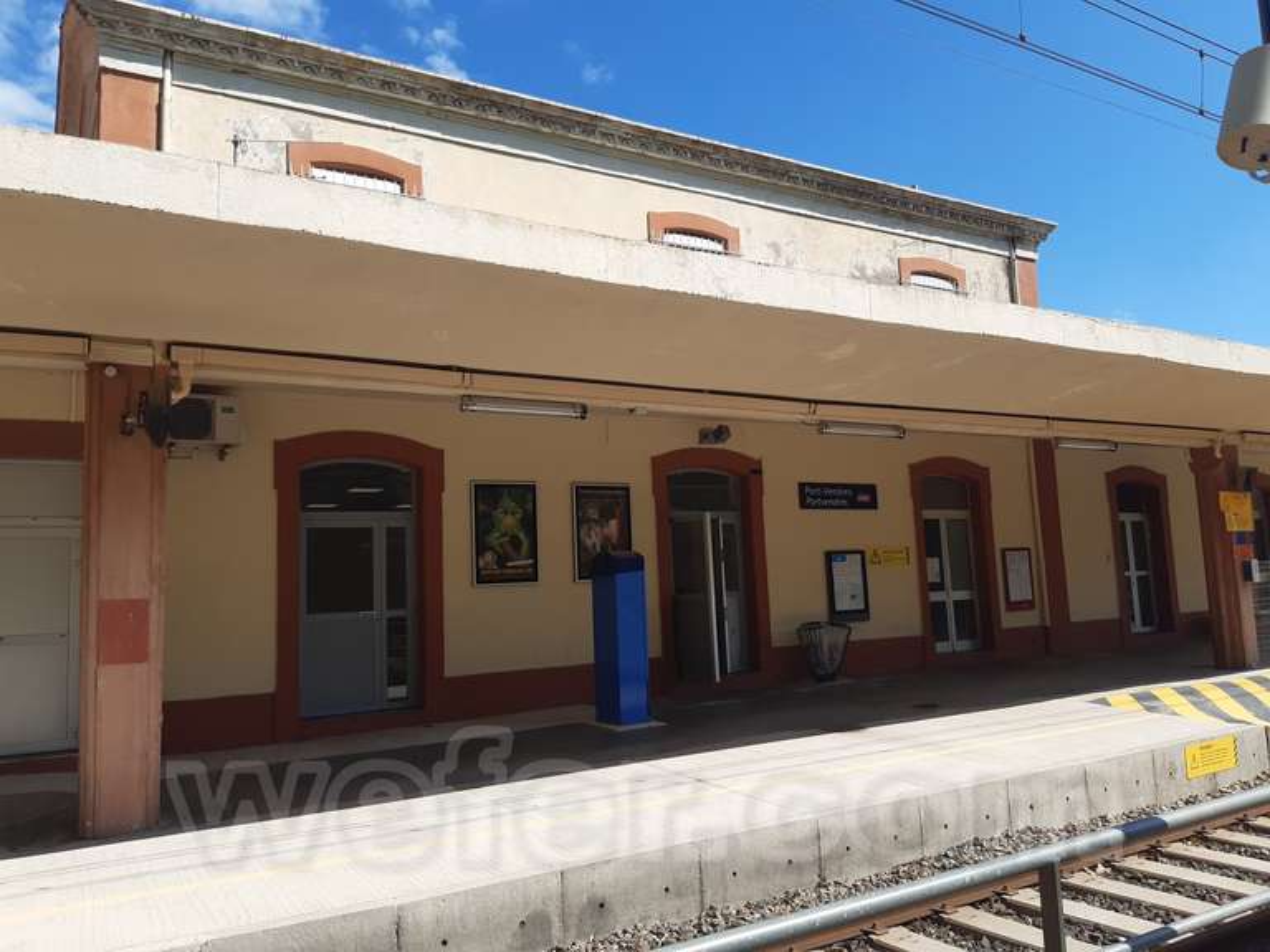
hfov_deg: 67.3
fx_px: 954
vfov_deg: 53.1
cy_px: 476
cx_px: 635
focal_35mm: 26
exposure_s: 1/1661
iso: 40
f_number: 1.7
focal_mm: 3.92
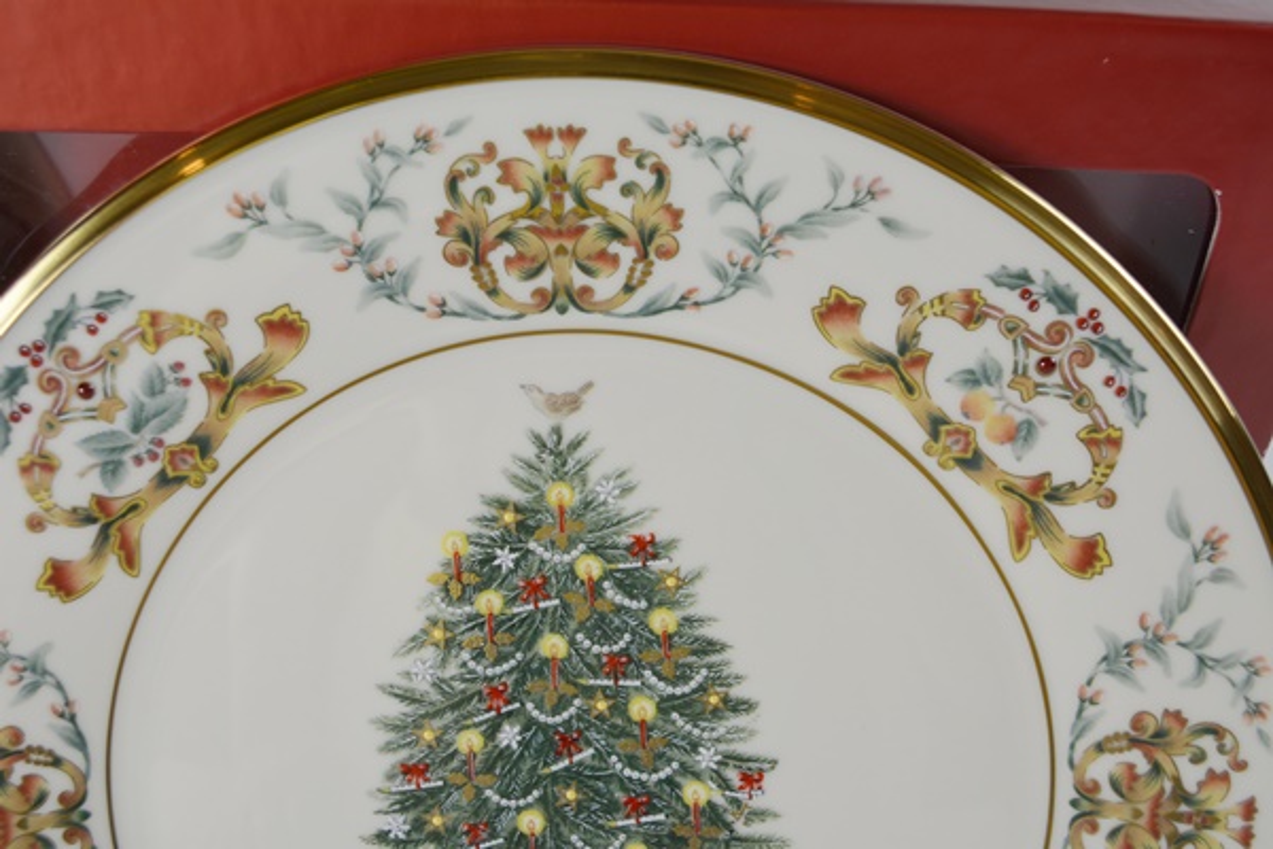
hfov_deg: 53.1
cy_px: 424
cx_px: 636
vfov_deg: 36.9
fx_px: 1273
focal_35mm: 36
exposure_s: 1/125
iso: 220
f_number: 5.6
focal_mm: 24
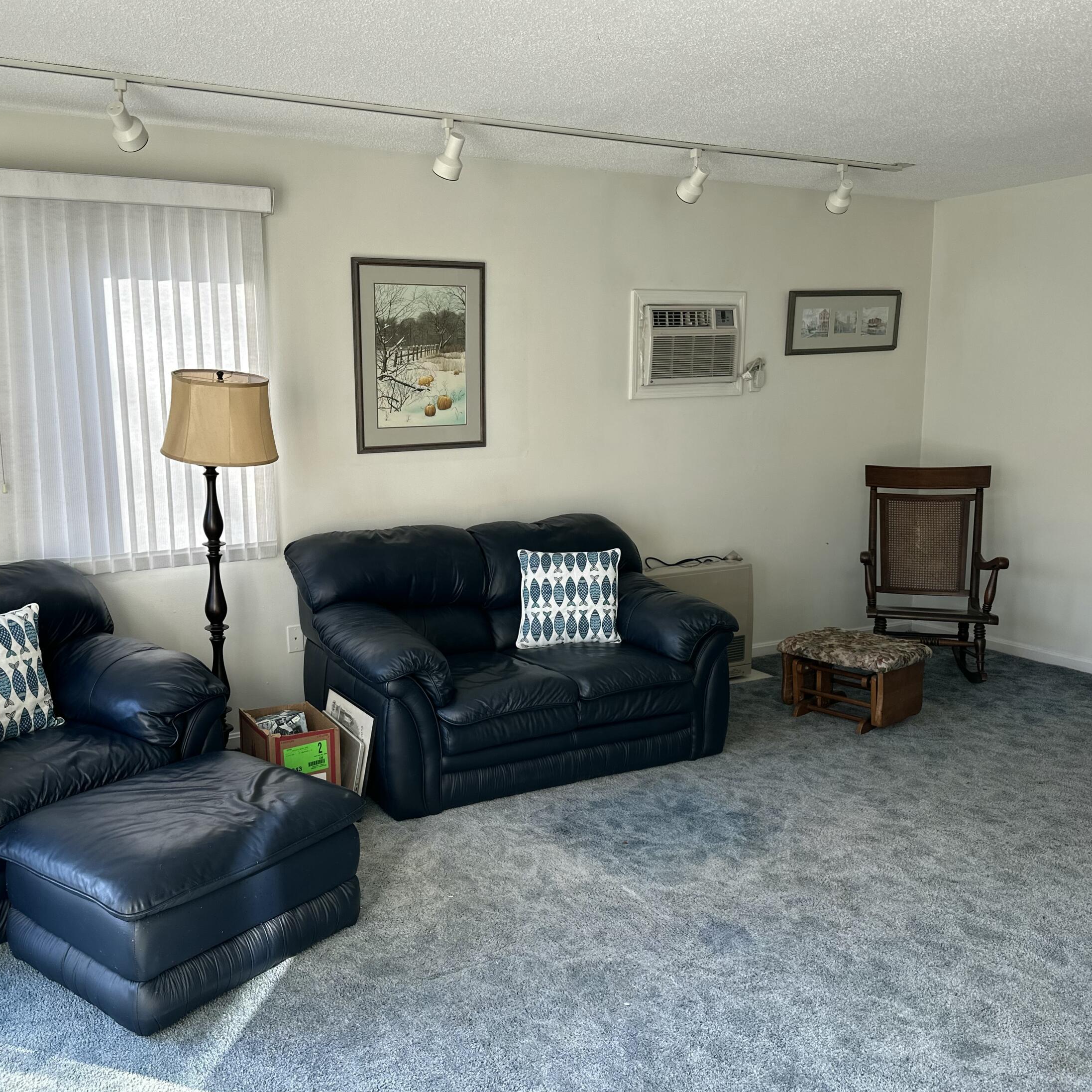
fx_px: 1035
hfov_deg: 55.3
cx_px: 444
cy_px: 549
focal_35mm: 29
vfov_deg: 55.6
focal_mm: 6.86
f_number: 1.78
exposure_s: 1/222
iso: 80
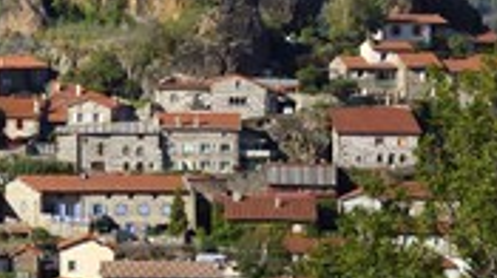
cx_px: -6
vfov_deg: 3.1
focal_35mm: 390
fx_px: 5134
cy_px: -79
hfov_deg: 5.5
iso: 200
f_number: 14
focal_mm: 155
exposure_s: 1/250
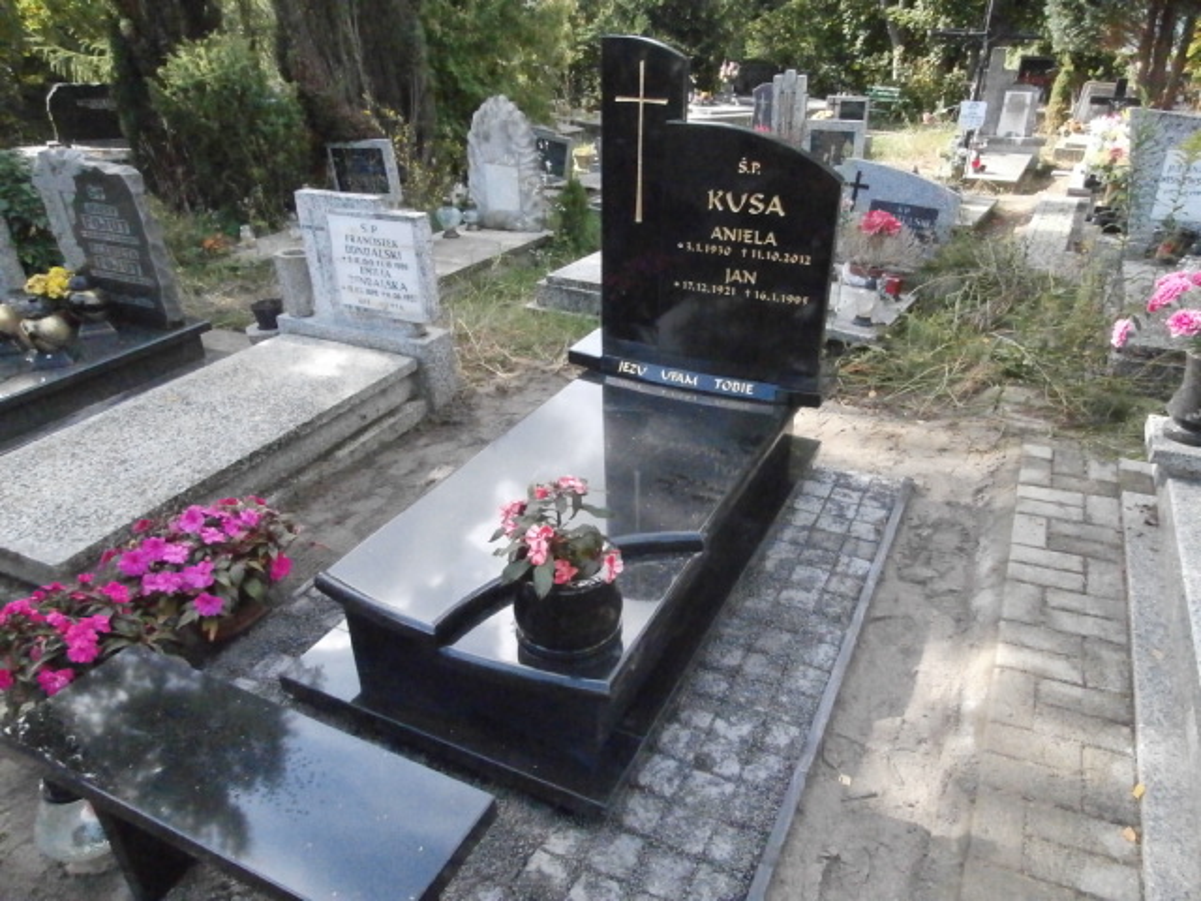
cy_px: 450
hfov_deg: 71.6
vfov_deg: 56.8
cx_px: 600
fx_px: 833
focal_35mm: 24
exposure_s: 1/320
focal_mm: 4.2
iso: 1600
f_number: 7.9
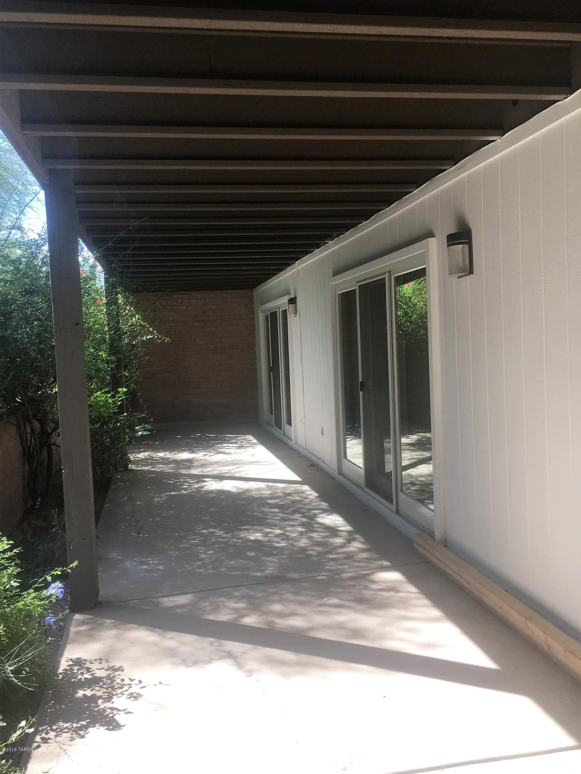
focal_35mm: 29
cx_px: 290
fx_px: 649
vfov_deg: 61.7
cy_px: 387
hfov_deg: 48.2
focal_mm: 4.15
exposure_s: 1/447
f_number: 2.2
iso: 25
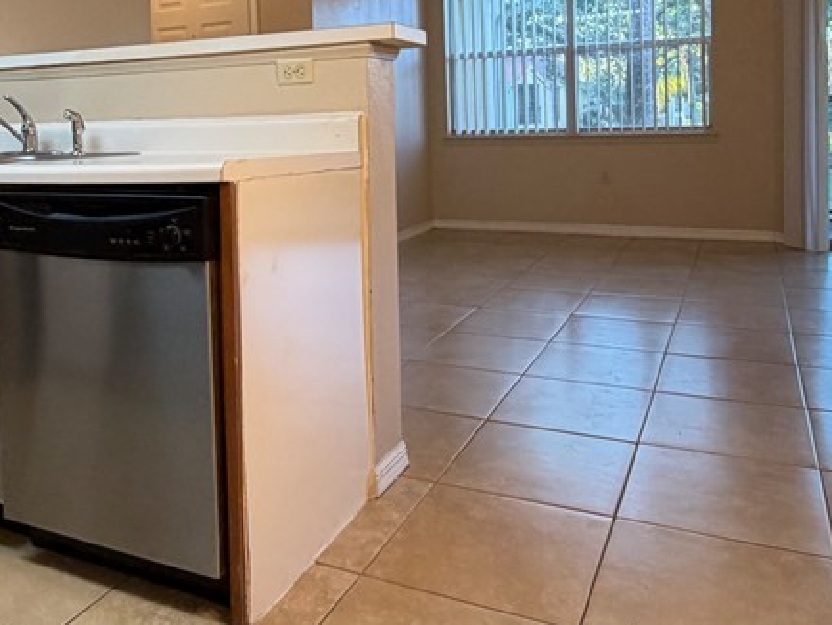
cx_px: 349
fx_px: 794
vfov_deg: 41.7
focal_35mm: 33
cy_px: 155
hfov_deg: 55.1
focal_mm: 2.22
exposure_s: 1/60
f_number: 2.2
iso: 200
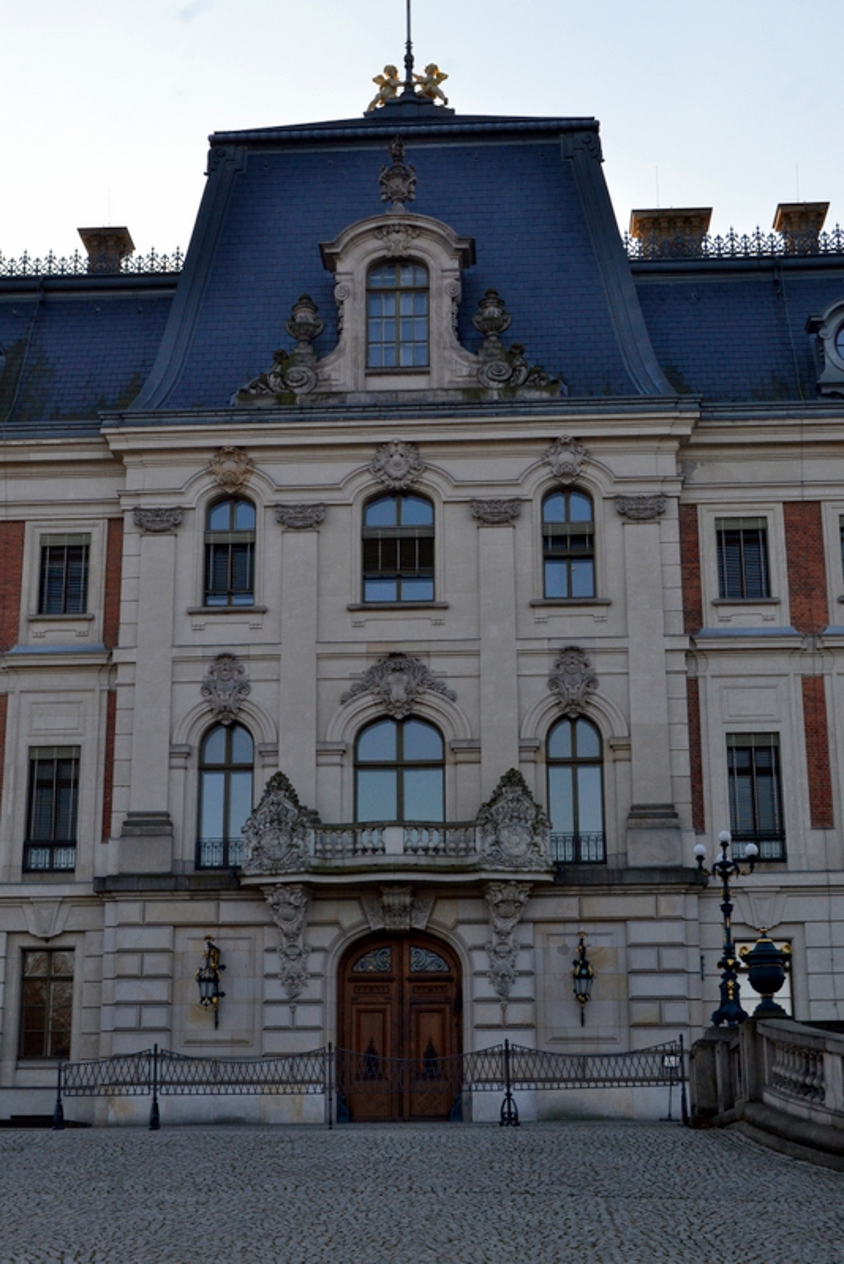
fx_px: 1792
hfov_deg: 26.5
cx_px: 422
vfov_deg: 38.9
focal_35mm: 51
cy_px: 632
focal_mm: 34
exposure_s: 1/320
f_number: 10
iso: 400
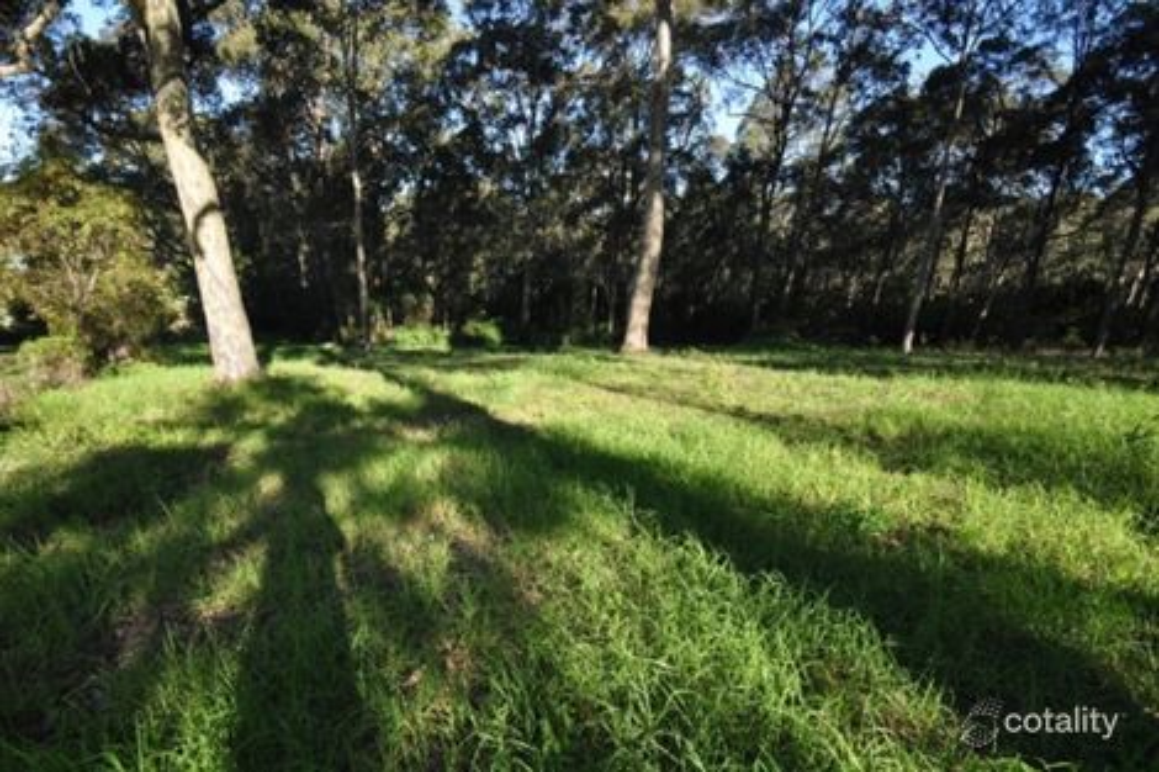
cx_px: 580
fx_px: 531
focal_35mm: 16
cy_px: 386
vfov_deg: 72.0
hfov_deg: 95.0
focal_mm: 11
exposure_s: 1/160
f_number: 6.3
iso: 200
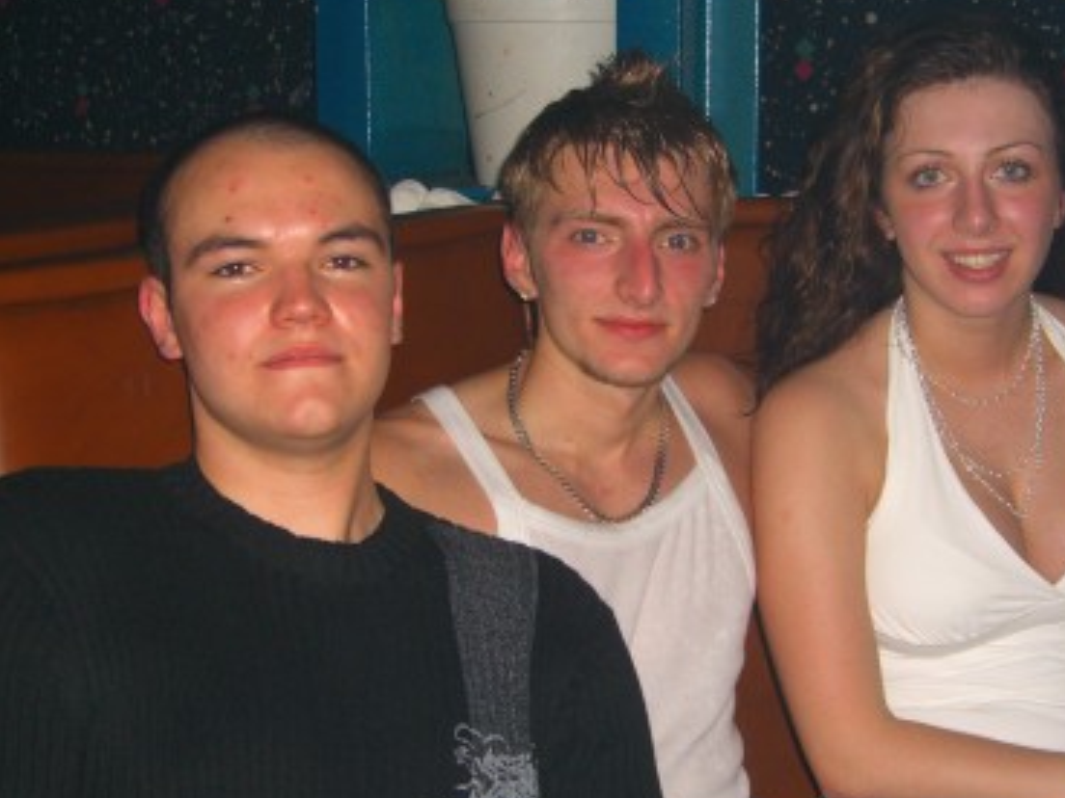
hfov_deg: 31.1
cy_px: 515
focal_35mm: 62
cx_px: 631
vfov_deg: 23.6
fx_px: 1907
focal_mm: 7.9
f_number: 2.8
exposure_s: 1/60
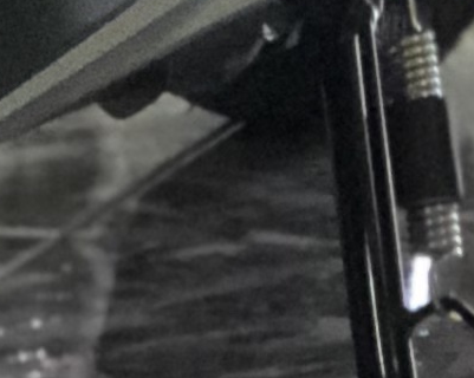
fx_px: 7848
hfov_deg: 3.4
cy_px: -863
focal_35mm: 560
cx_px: -272
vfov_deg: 2.7
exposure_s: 1/60
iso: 640
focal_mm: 6.6
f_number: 2.8
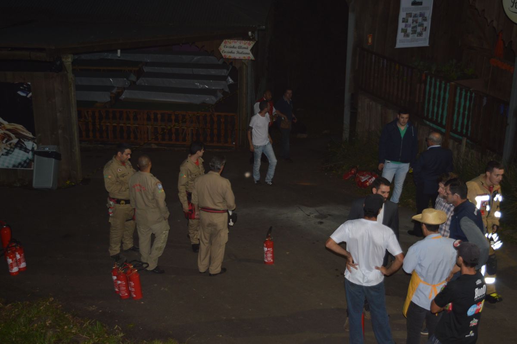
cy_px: 172
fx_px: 753
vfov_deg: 25.7
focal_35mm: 52
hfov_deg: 37.9
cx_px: 258
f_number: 4.5
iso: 400
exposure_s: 1/60
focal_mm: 35
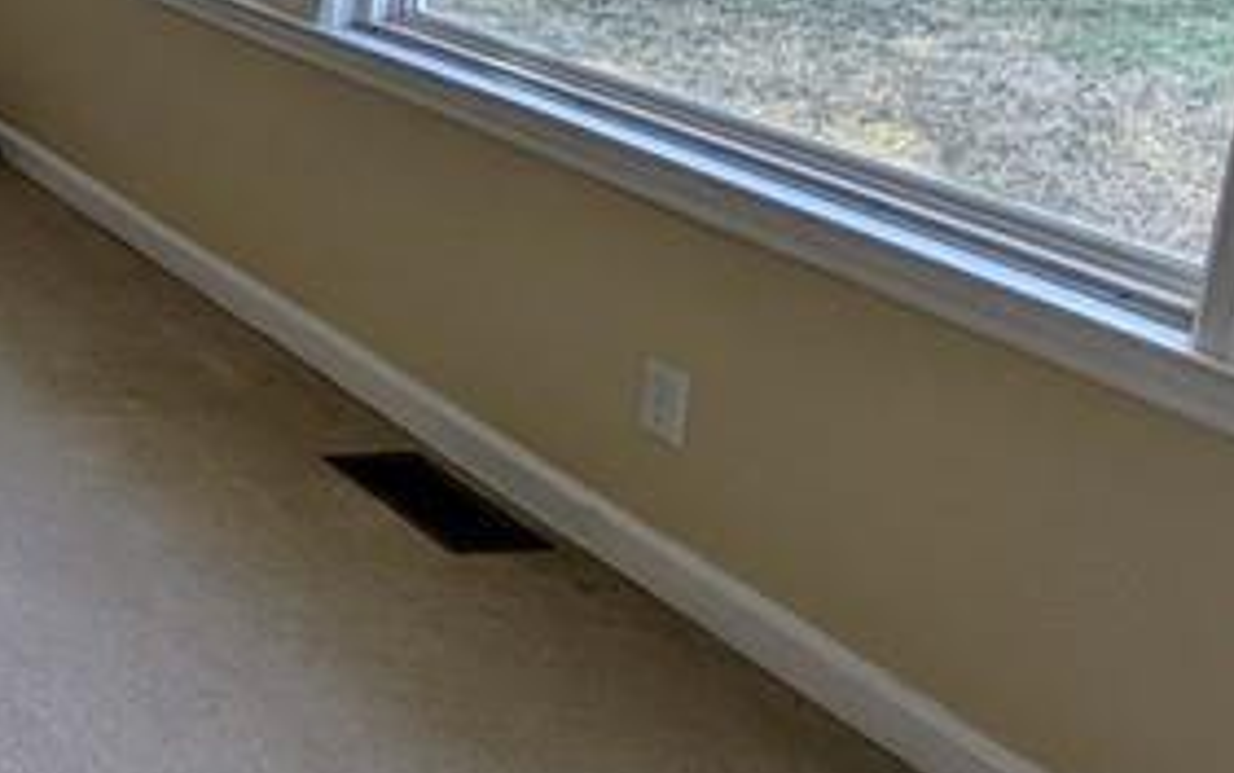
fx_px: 1817
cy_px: -35
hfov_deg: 25.9
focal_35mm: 54
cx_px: -683
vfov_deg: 22.9
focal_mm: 1.83
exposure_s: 1/236
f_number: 2.2
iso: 52
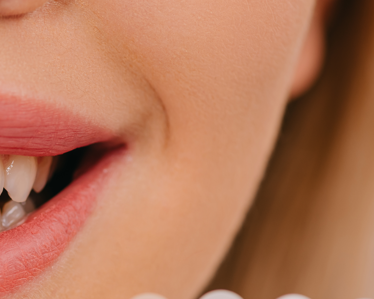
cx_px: -121
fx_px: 3221
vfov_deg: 5.3
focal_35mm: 291
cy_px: 280
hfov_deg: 6.6
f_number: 4.5
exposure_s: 1/160
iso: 160
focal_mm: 105
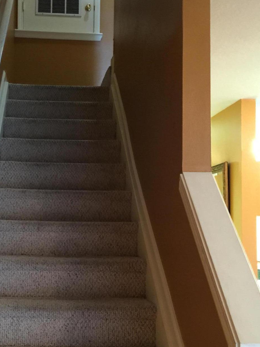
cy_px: 190
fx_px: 471
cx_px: 65
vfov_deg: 40.4
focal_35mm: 47
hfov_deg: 30.4
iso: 125
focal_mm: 4.15
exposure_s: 1/4
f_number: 2.2
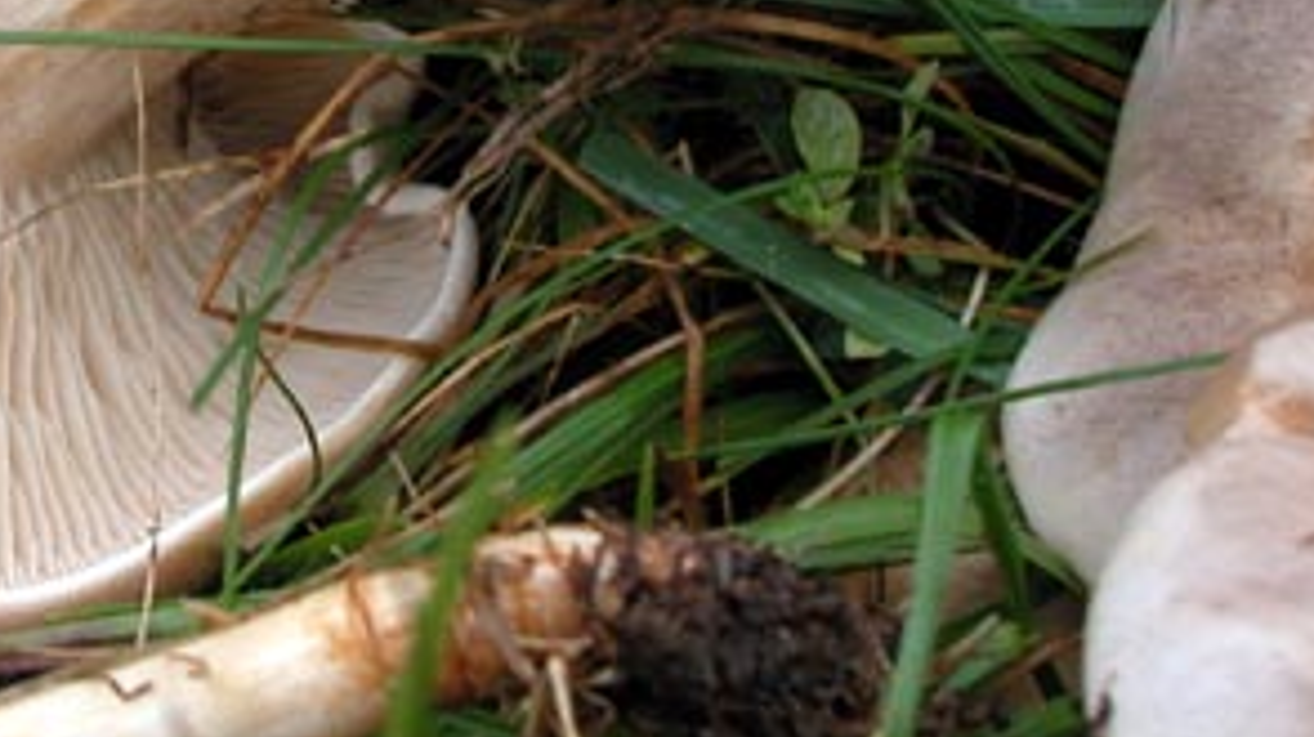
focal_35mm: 142
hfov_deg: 15.0
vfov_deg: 8.5
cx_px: 127
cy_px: 2
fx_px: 4945
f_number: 5.7
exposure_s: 1/89.9
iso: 100
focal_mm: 13.6
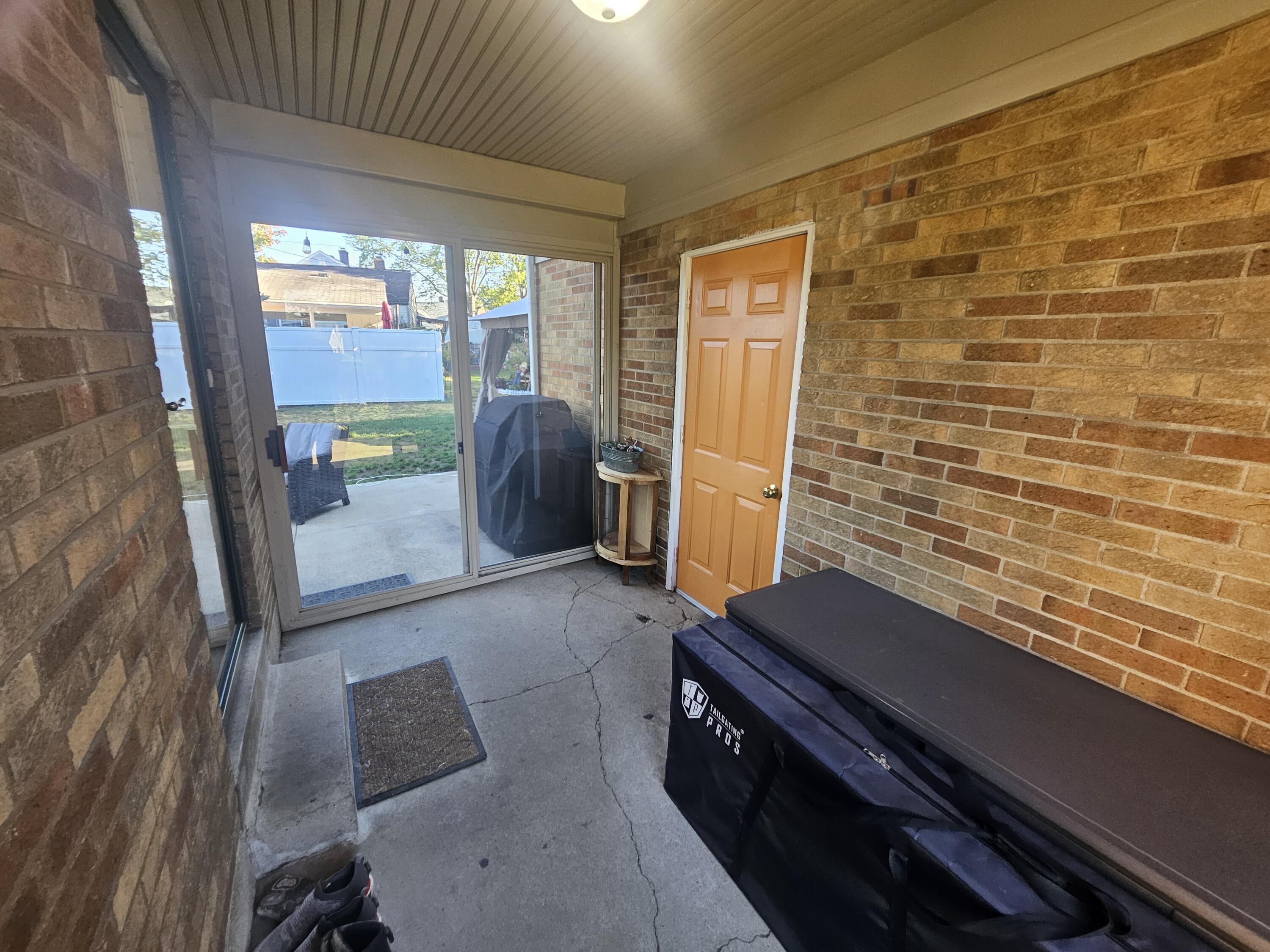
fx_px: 477
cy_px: 476
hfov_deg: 106.2
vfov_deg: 89.9
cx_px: 635
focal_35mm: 13
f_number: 2.2
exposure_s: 1/60
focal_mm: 1.74
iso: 80
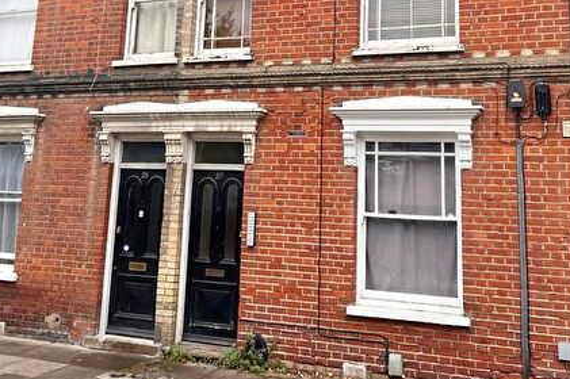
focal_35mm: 45
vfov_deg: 28.8
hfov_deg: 43.6
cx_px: 279
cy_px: 51
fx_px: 712
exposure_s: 1/840
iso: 50
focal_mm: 5.7
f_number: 1.5
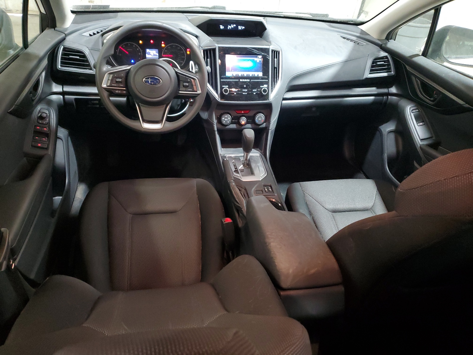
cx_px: 236
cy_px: 178
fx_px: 355
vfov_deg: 53.1
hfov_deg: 67.3
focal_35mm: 26
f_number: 1.5
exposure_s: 1/24
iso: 321
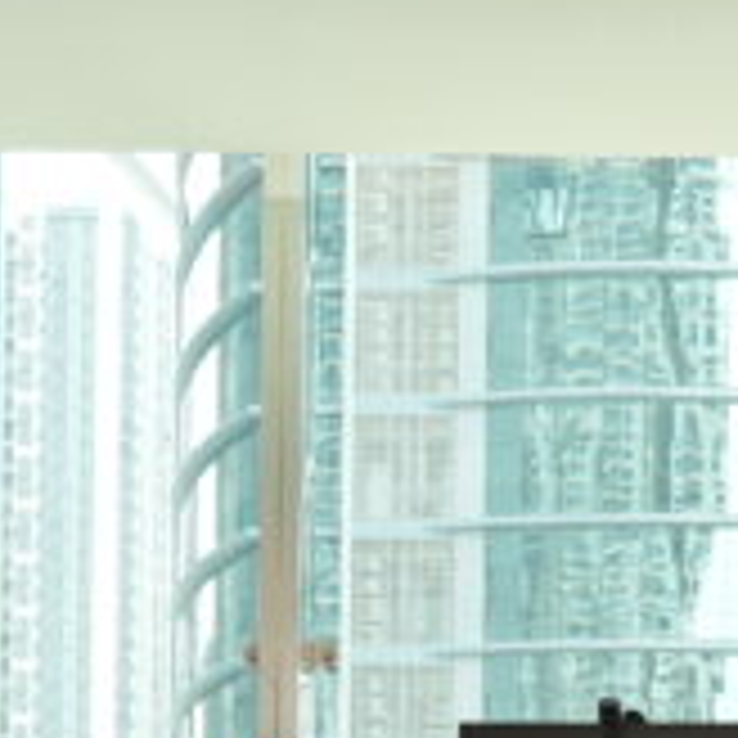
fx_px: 3063
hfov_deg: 13.1
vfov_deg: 12.7
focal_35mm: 127
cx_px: 1071
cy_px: 1258
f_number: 2.8
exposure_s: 1/160
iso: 125
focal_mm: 24
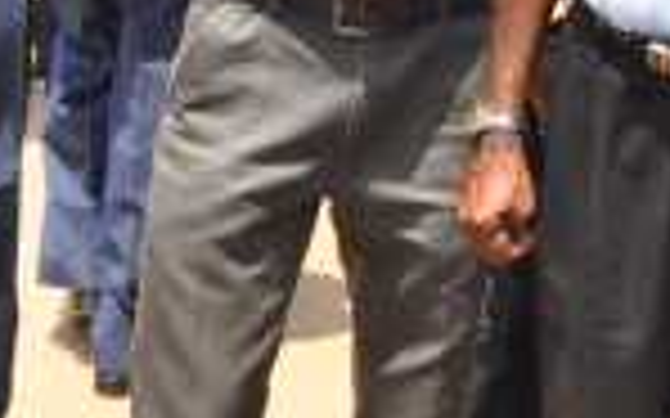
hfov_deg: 18.2
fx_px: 2026
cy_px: -373
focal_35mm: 111
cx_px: 710
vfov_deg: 10.9
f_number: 14
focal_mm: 18
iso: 200
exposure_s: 1/60
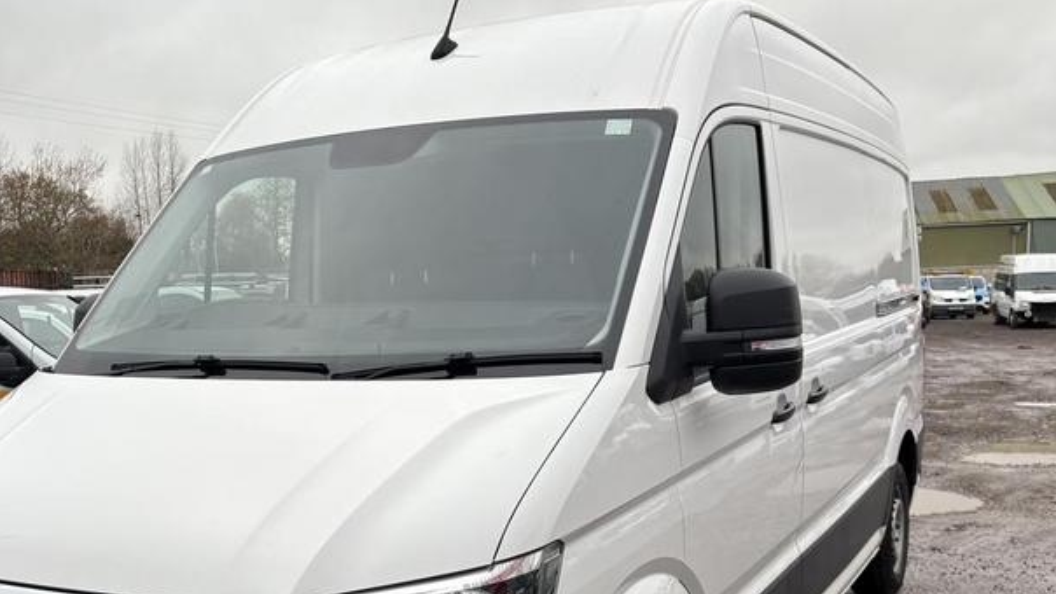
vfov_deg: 27.7
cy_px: 487
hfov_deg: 48.0
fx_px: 1176
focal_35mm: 42
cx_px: 416
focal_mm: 5.96
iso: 50
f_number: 1.6
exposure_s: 1/773
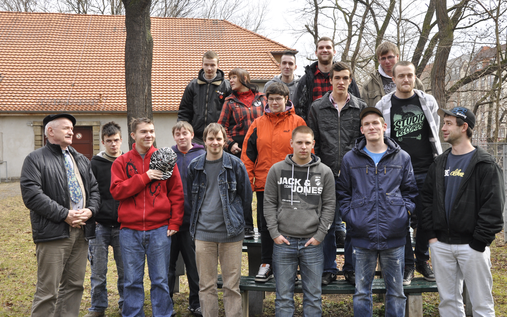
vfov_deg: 33.2
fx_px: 532
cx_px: 253
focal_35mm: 39
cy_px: 154
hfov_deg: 50.9
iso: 400
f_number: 9
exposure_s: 1/200
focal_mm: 25
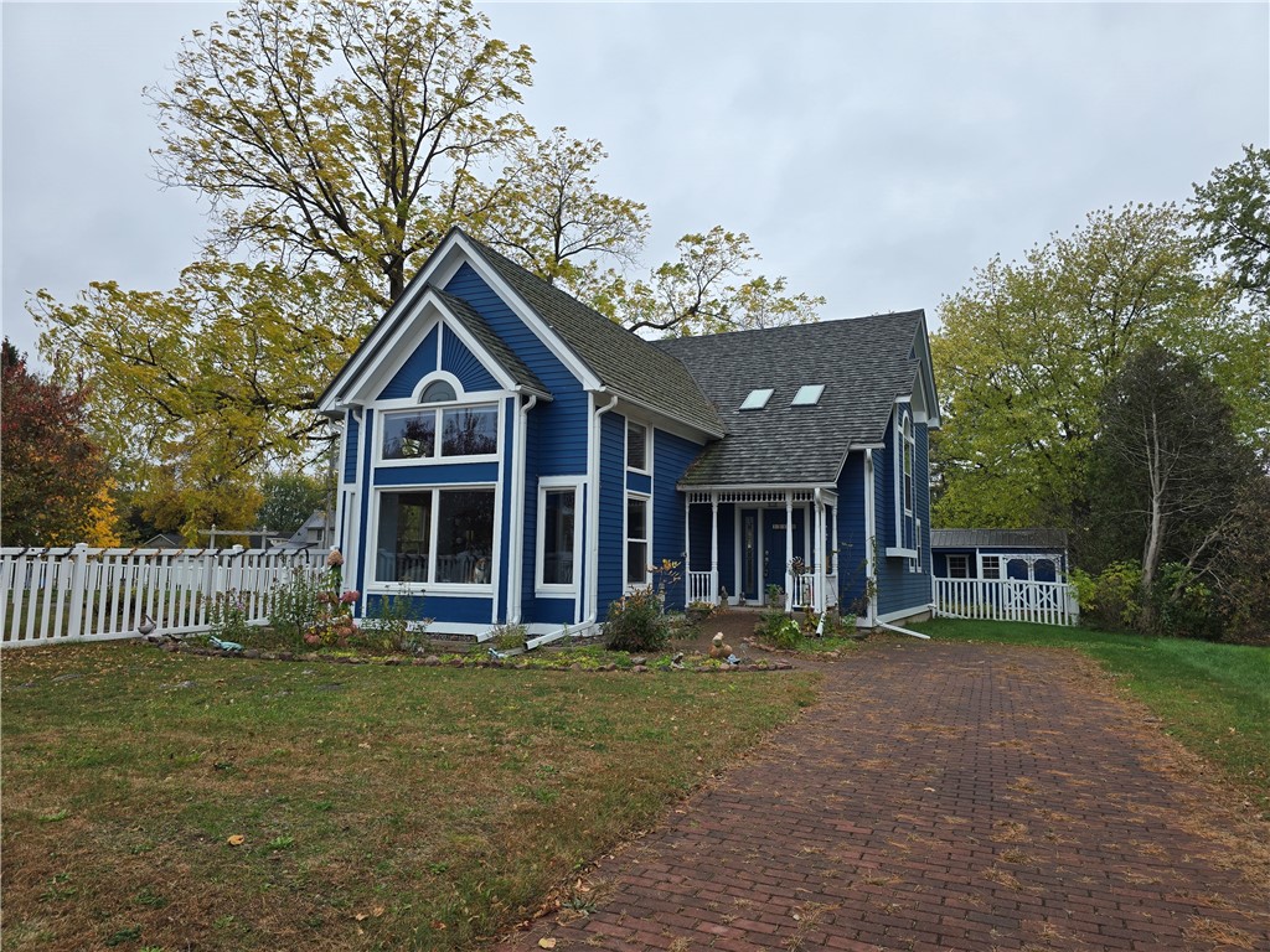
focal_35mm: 23
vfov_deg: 58.9
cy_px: 476
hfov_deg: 73.9
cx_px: 635
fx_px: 844
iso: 16
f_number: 1.7
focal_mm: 6.3
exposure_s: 1/180
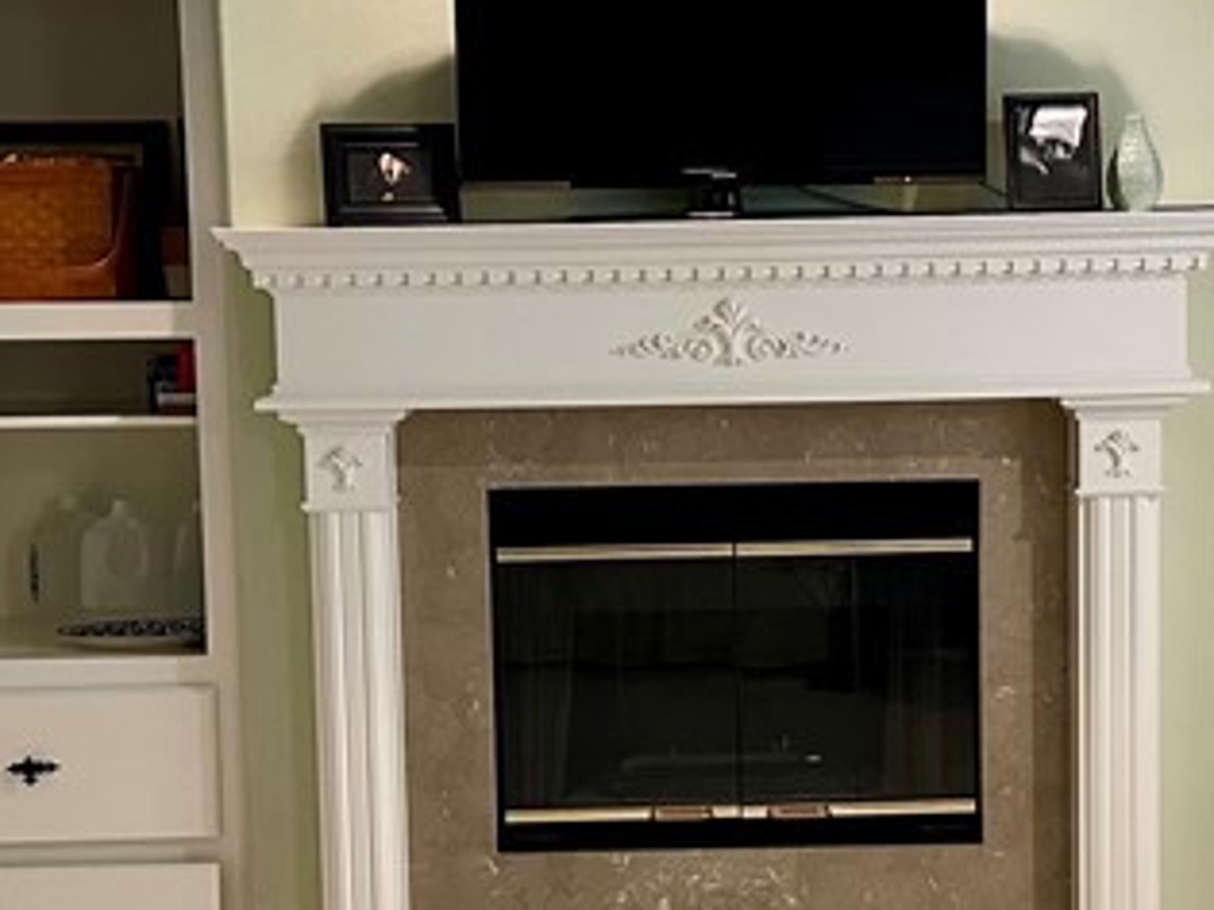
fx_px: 2734
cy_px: 544
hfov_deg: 25.0
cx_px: 732
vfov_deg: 18.9
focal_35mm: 78
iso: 500
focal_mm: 6.86
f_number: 1.78
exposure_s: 1/60
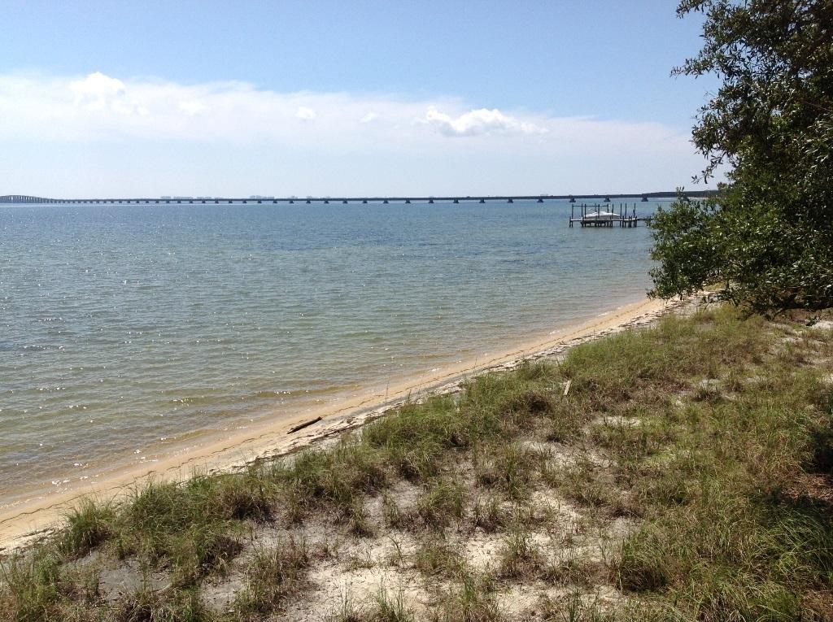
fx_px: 841
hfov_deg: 52.7
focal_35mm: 35
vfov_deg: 40.6
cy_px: 311
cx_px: 416
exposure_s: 1/3030
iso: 50
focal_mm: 4.28
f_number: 2.4
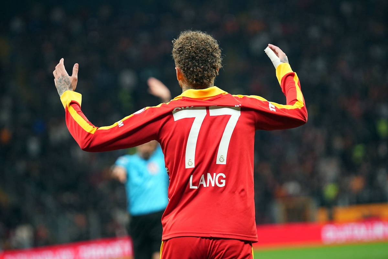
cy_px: 130
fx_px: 2630
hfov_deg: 8.4
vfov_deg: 5.6
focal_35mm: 244
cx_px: 194
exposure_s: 1/1600
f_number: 2.8
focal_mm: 163
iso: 2500
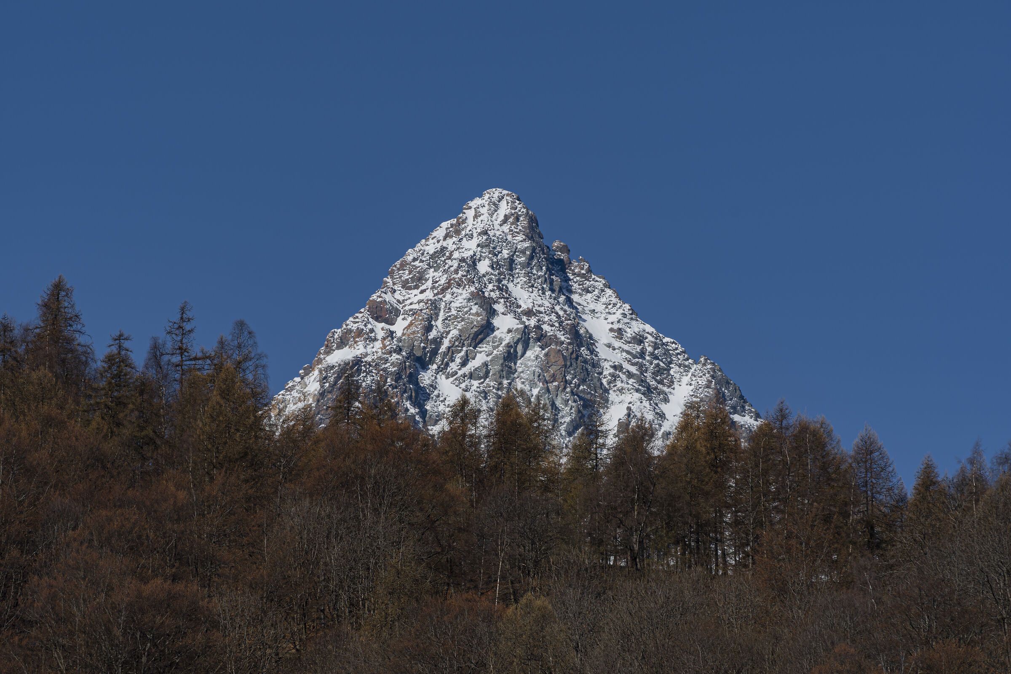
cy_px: 337
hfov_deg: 6.5
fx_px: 8846
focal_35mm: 315
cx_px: 506
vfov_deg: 4.4
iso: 50
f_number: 9
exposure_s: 1/320
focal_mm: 210
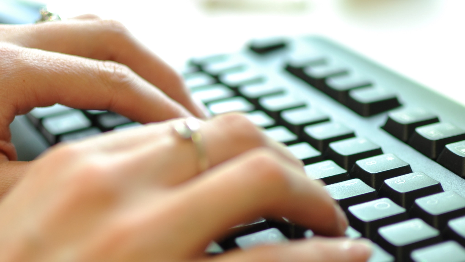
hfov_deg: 22.9
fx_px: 1145
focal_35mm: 93
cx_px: 263
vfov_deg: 13.0
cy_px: 163
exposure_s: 1/40
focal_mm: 35
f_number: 1.8
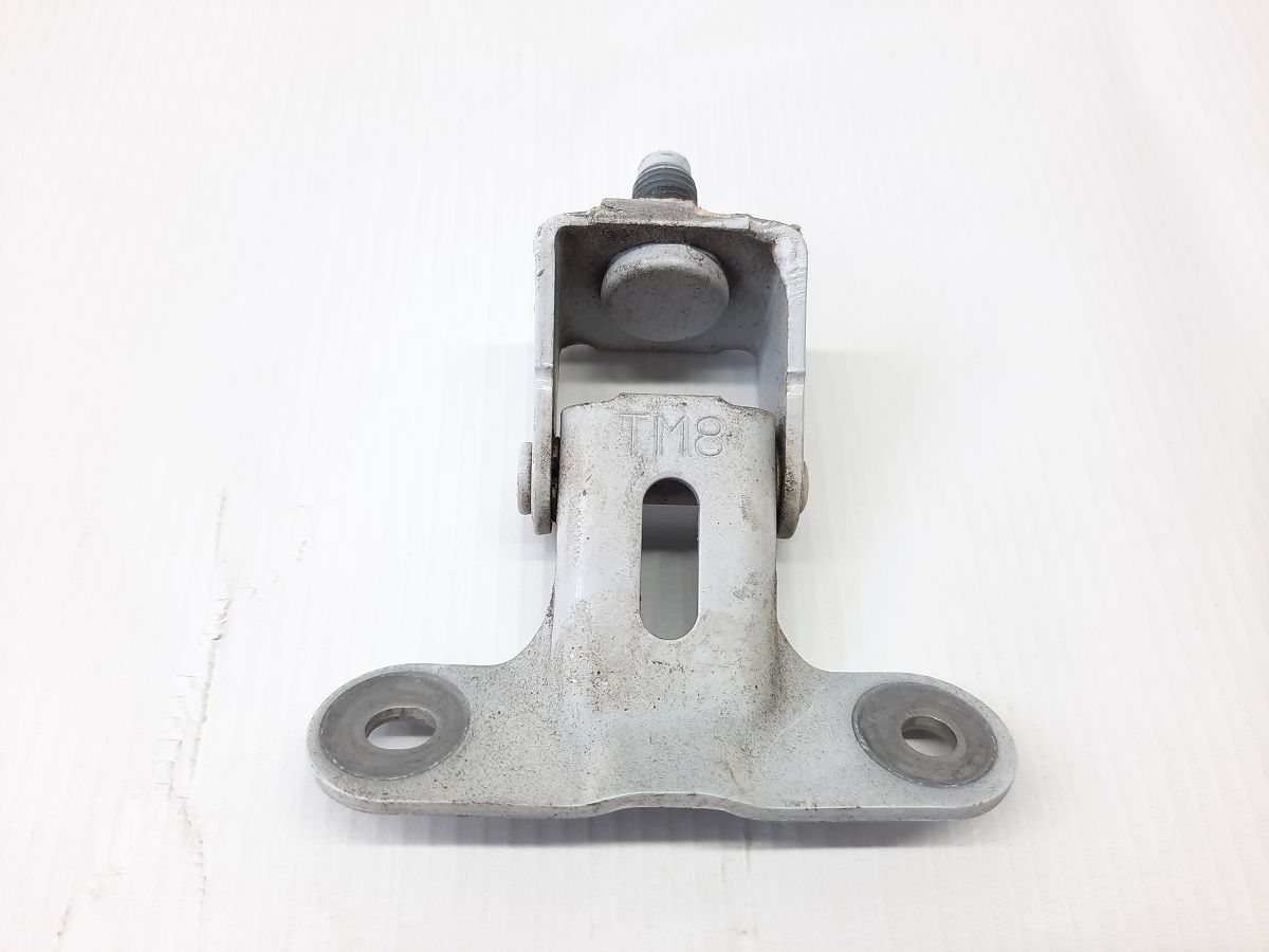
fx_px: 916
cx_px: 634
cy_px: 476
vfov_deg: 54.9
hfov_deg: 69.4
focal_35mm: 25
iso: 80
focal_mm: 4.6
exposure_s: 1/50
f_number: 2
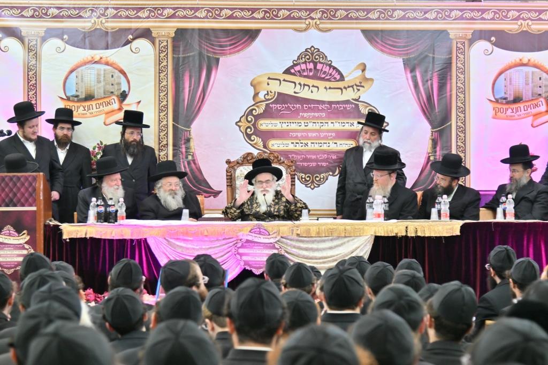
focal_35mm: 82
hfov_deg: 24.8
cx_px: 274
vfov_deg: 16.6
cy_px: 182
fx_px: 1248
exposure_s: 1/160
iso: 400
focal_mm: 55
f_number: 4
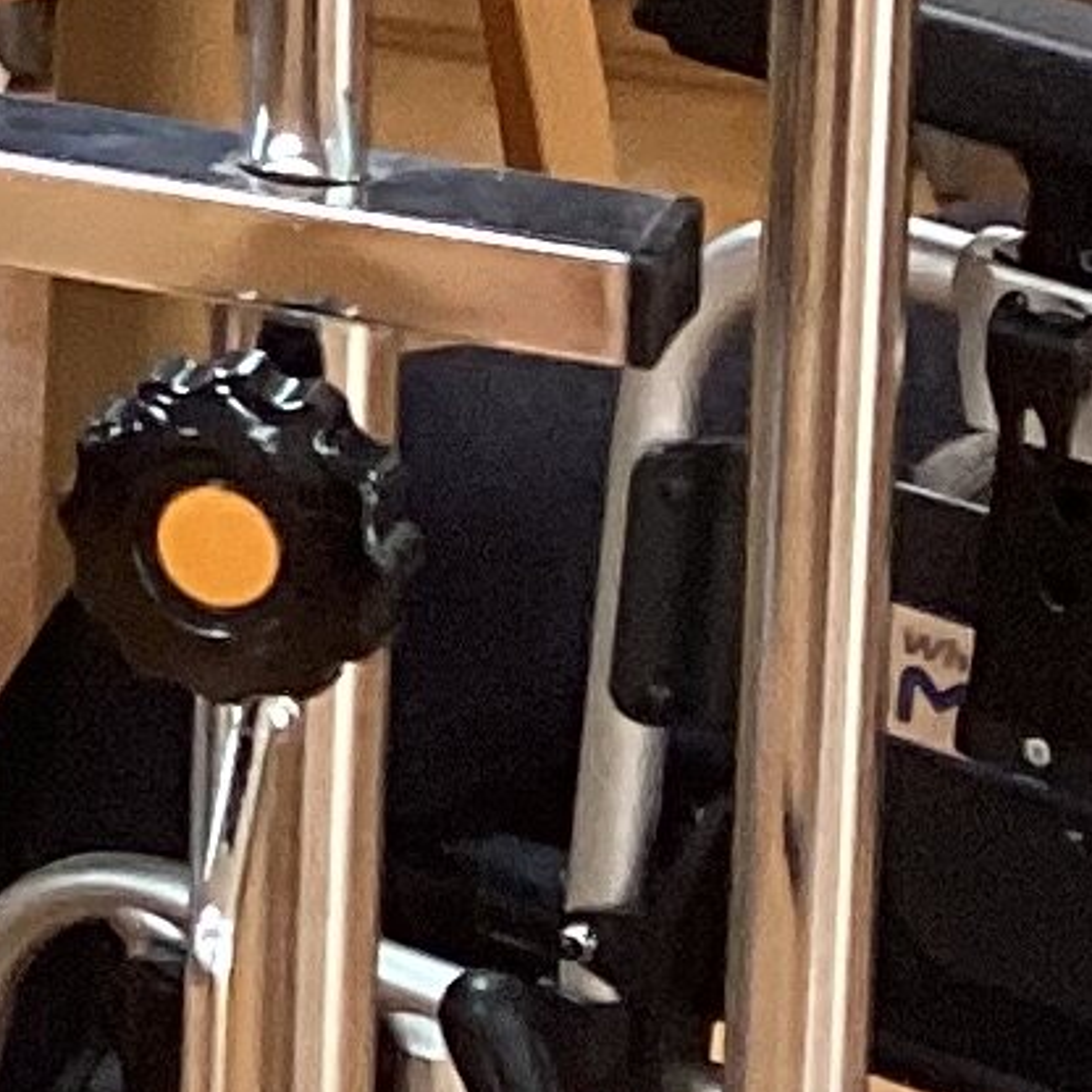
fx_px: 7673
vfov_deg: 7.7
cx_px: -1922
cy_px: -1289
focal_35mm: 215
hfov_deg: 7.4
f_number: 2.4
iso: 100
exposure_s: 1/60
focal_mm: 3.3
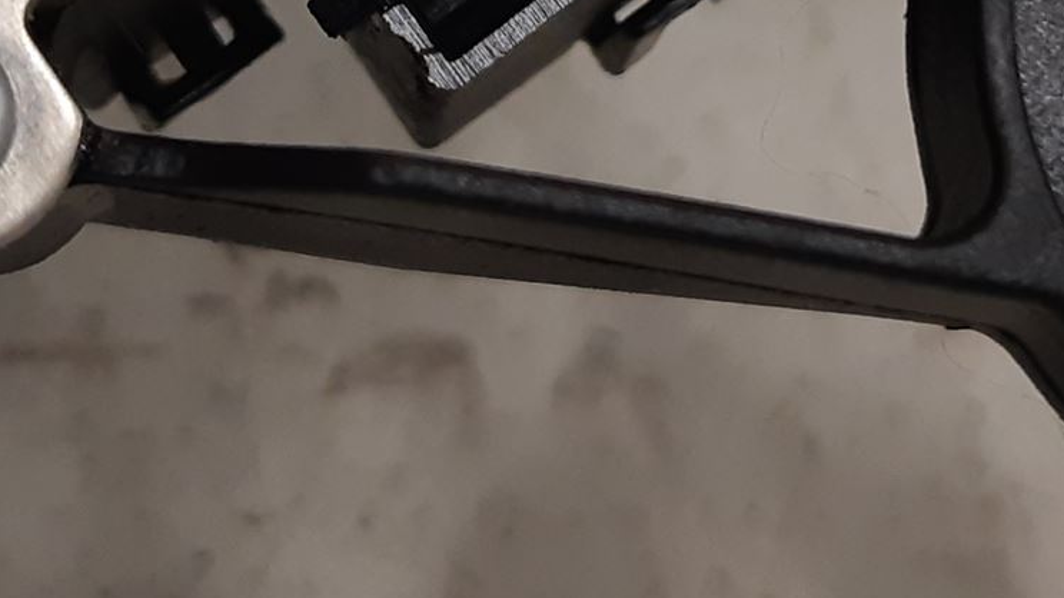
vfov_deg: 14.6
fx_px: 2200
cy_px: -263
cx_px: 546
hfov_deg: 27.2
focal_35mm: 78
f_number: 1.7
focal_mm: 3.93
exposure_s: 1/50
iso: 125
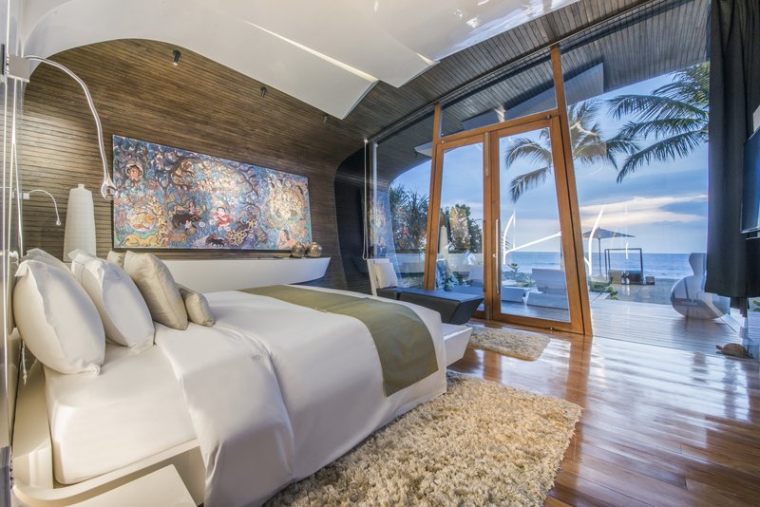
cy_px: 254
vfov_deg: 81.3
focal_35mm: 14
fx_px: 296
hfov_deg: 104.2
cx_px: 380
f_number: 14
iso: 400
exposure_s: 1.3
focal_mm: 14
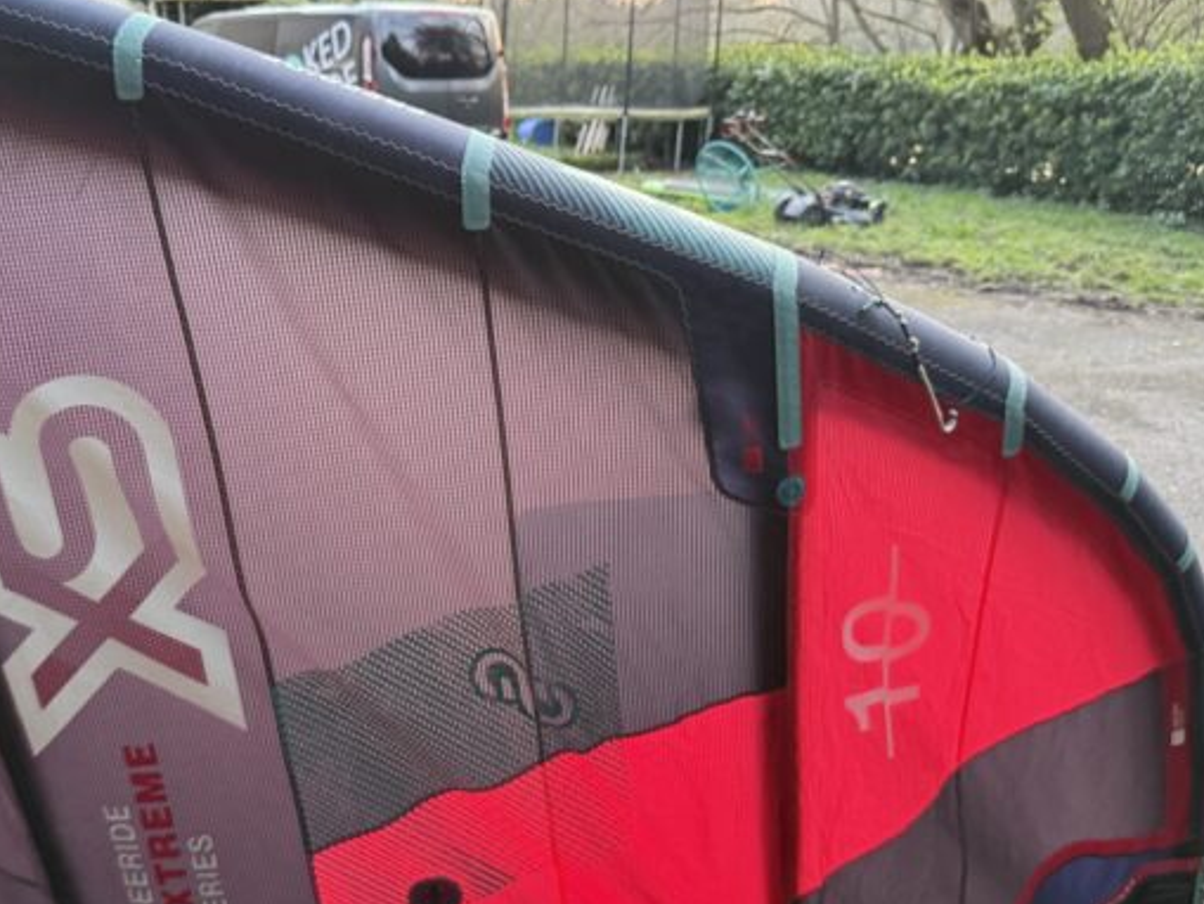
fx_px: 1148
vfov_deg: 42.9
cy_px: 512
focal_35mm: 33
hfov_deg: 54.8
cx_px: 461
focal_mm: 6.76
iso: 400
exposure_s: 1/60
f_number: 1.78
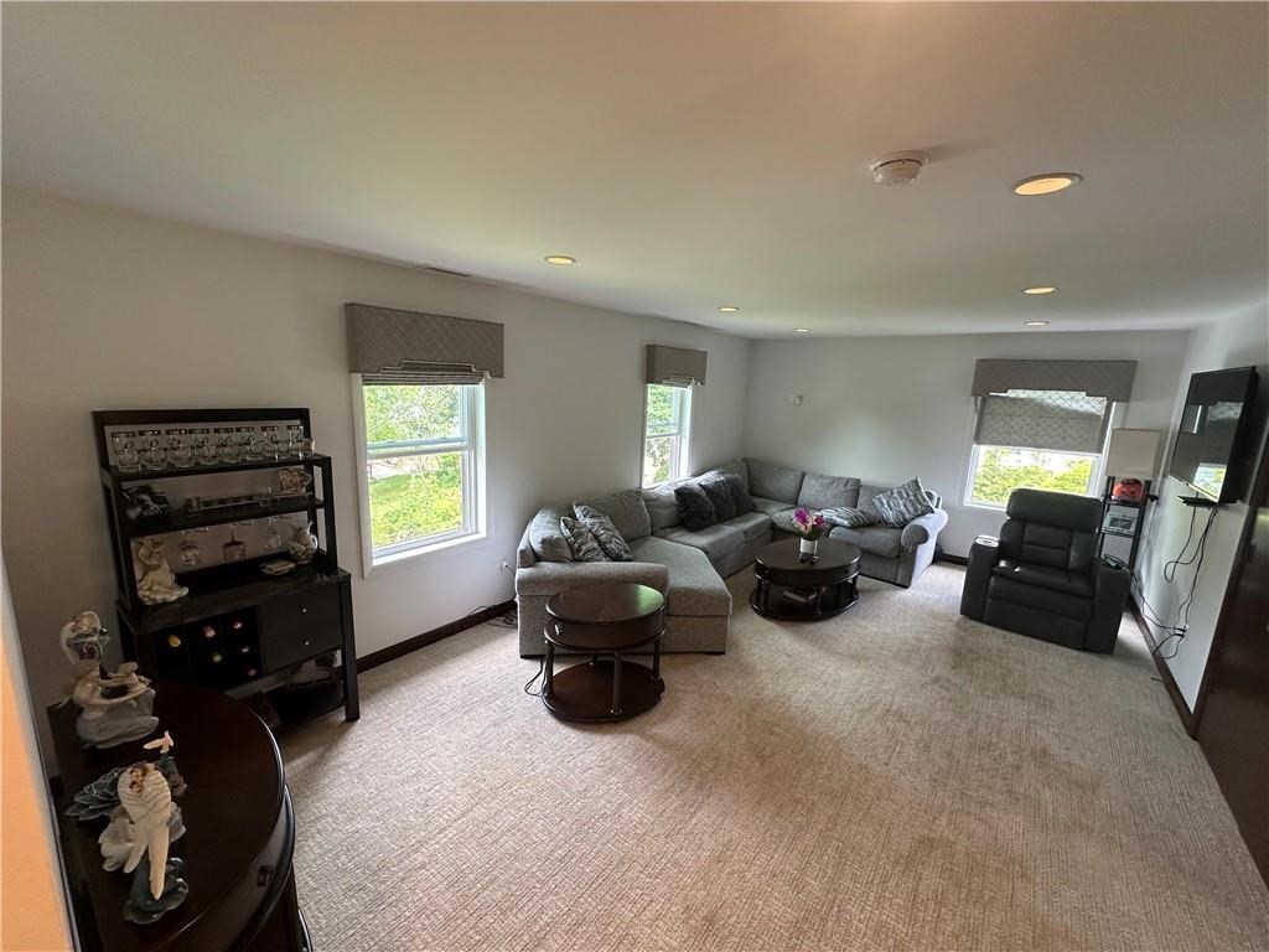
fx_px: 513
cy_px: 476
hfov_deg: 102.1
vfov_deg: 85.7
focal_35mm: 14
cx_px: 634
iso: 160
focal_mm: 2.22
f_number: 2.2
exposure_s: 1/120
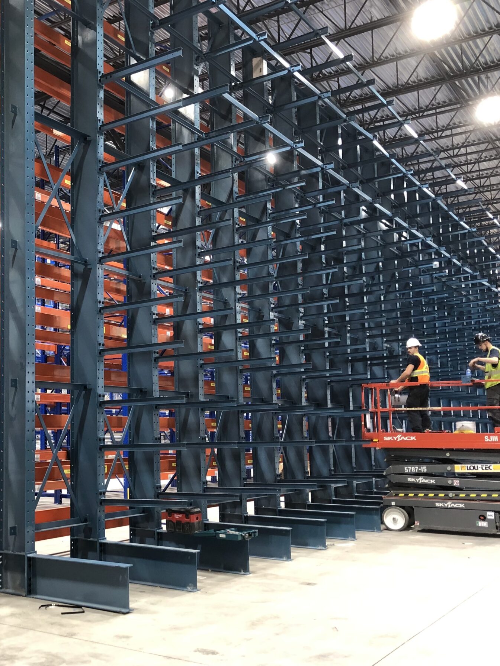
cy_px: 345
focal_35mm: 40
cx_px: 83
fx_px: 770
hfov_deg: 34.6
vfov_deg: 46.8
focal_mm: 3.99
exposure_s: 1/15
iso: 50
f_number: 1.8
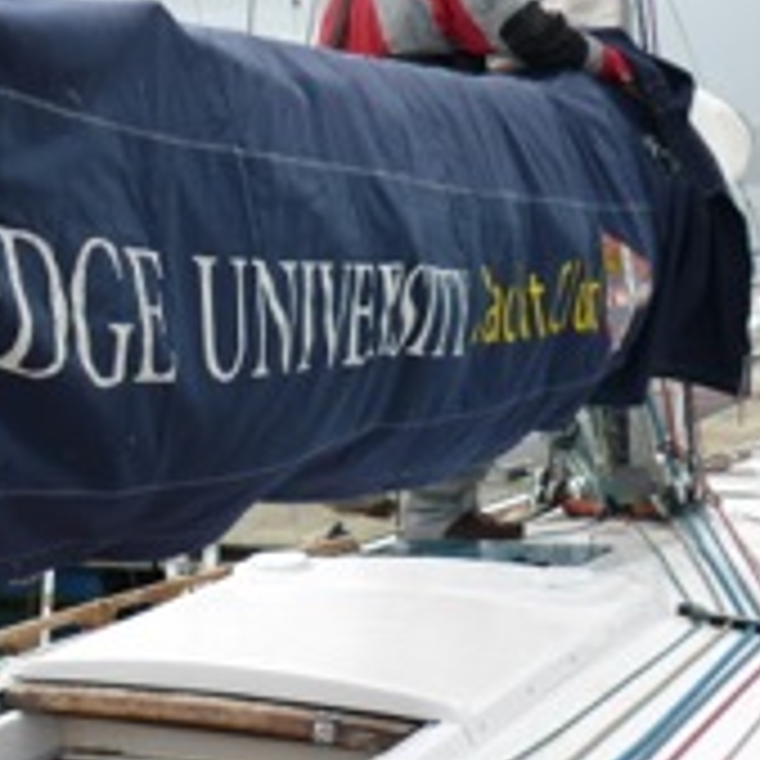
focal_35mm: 76
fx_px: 1888
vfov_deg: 22.6
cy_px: 202
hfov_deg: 22.2
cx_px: 63
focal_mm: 5.5
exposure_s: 1/640
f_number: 2.8
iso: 80
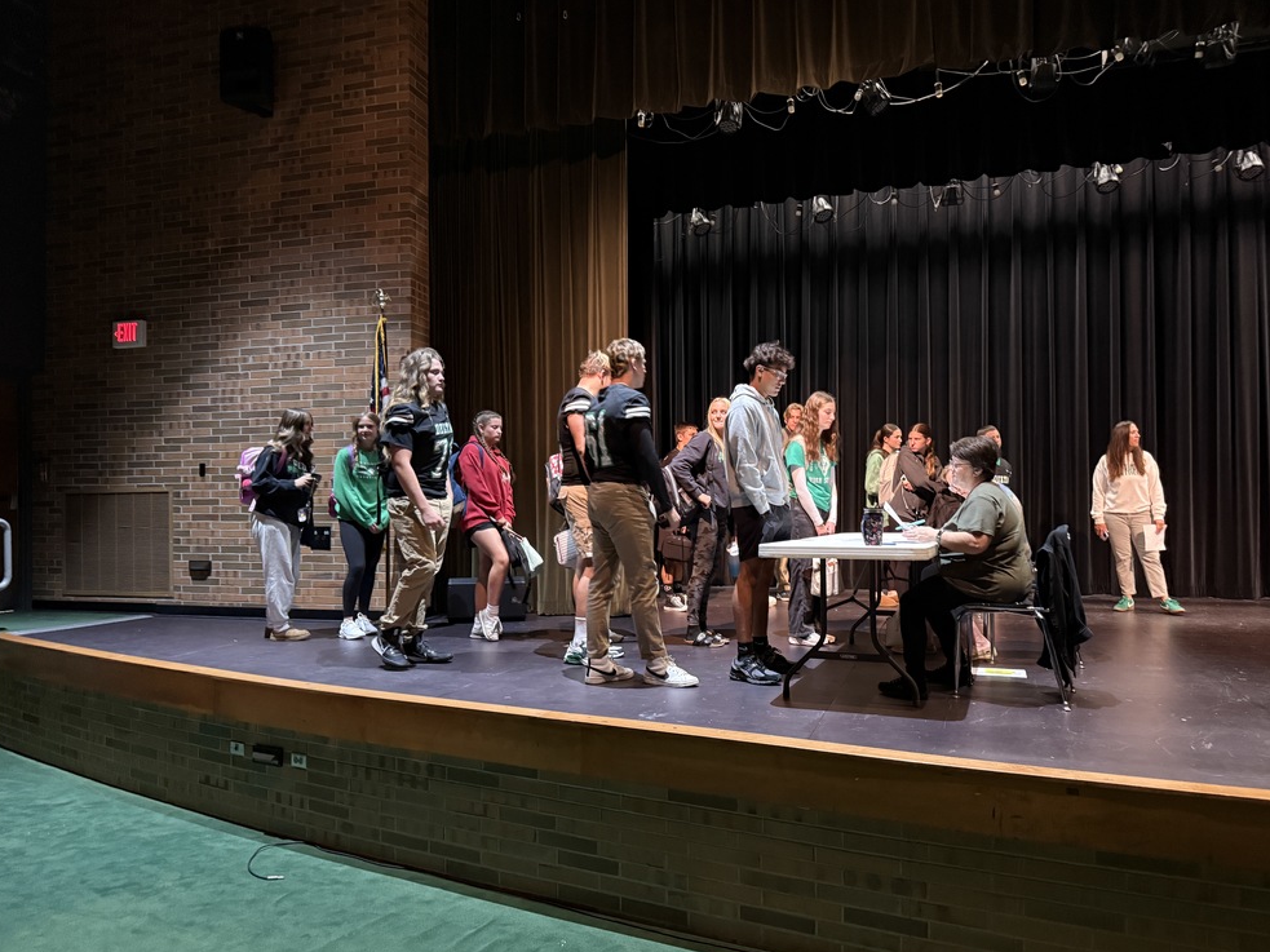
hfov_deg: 69.4
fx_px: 917
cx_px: 652
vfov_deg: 54.9
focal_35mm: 25
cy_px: 491
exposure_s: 1/30
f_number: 1.78
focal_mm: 6.76
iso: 800
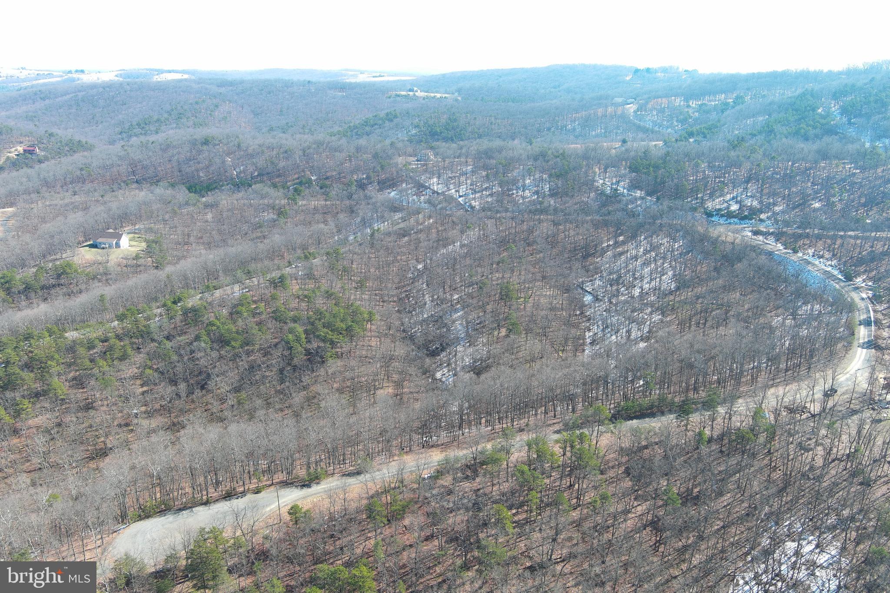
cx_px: 445
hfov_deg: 63.7
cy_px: 296
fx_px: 717
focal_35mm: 29
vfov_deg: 45.0
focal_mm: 10.57
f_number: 2.8
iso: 100
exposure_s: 1/304
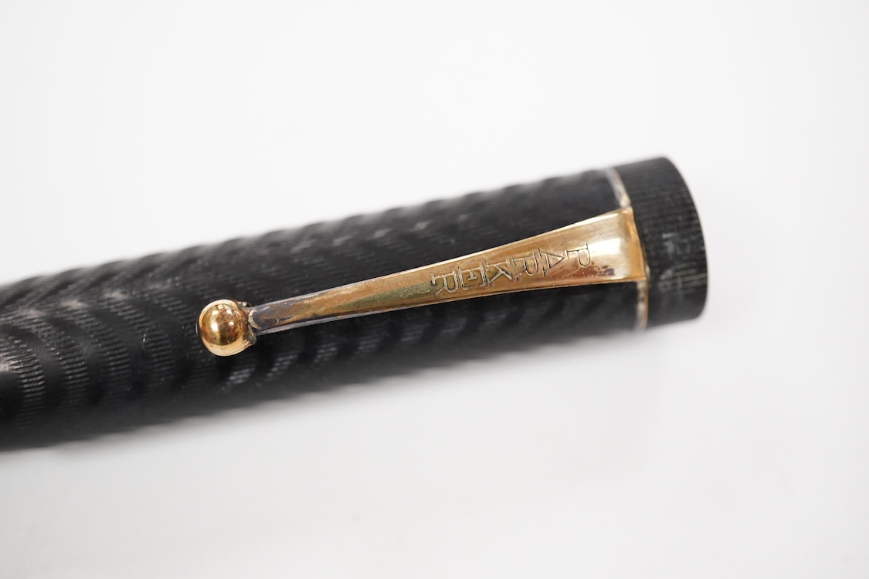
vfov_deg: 29.9
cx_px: 434
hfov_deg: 43.6
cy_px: 290
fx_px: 1086
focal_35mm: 45
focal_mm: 30
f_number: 8
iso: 2500
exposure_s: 1/200
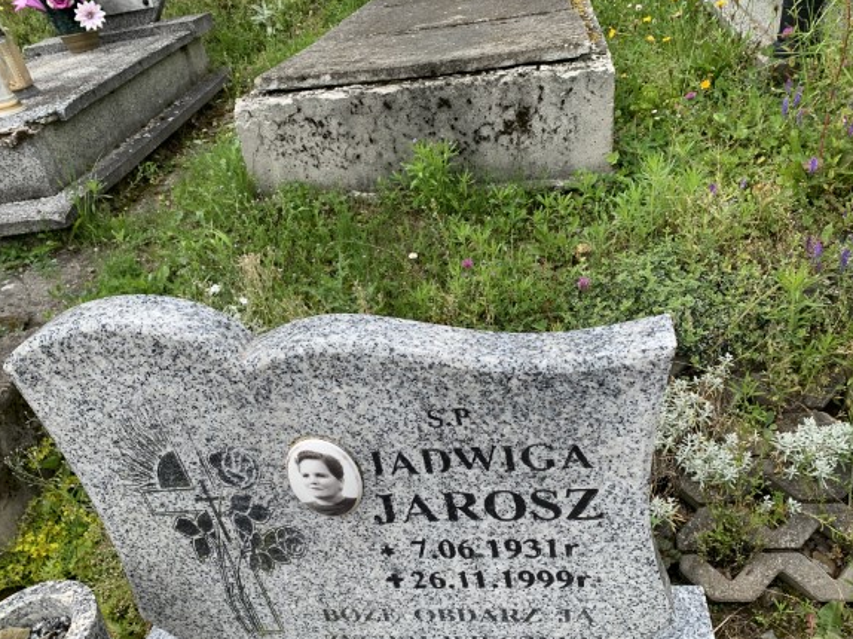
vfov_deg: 48.1
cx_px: 437
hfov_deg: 61.7
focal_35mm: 29
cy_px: 352
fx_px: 714
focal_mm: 4.25
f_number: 1.8
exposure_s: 1/1205
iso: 25
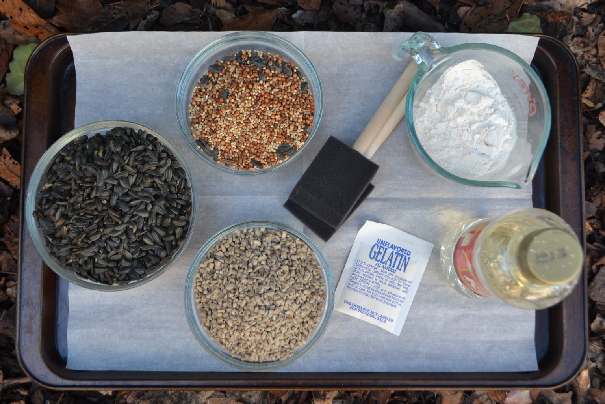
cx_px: 302
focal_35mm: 39
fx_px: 655
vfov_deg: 34.2
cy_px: 202
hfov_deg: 49.6
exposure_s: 1/60
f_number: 5.6
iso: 320
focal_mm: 26
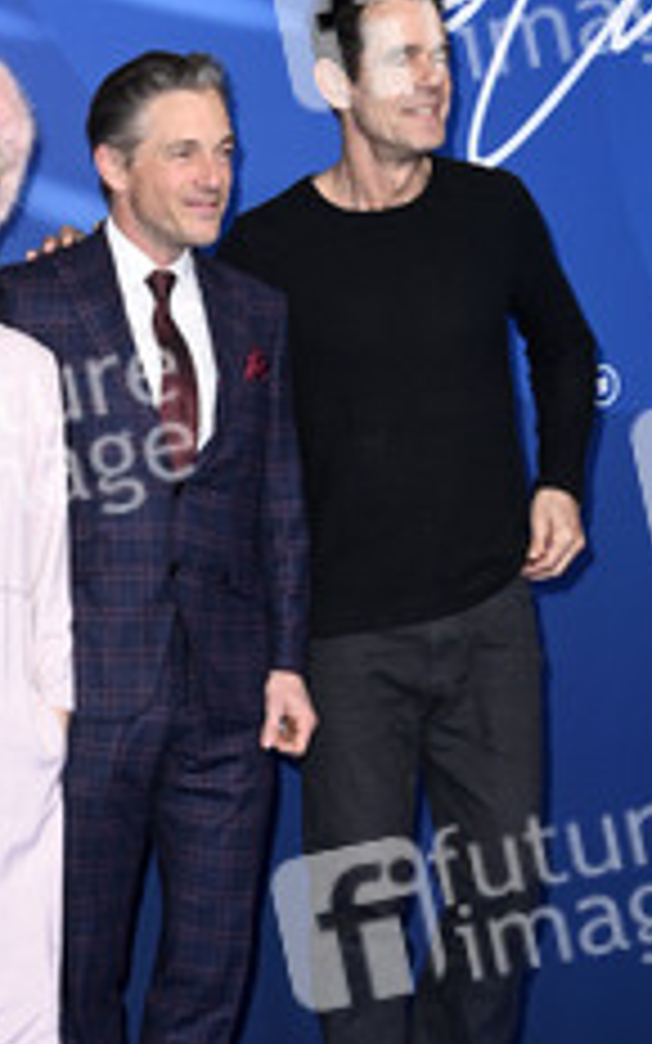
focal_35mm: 102
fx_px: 2900
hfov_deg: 12.7
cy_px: 680
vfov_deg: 20.3
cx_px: 94
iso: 1000
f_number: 5.6
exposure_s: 1/250
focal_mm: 58
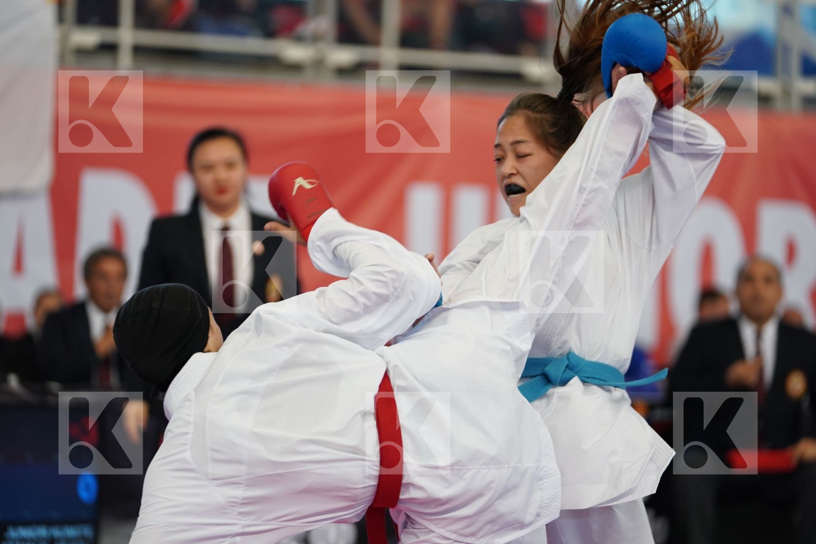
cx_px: 408
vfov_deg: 9.1
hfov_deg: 13.7
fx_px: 3400
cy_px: 272
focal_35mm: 150
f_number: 2.8
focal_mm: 150
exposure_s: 1/800
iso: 1250
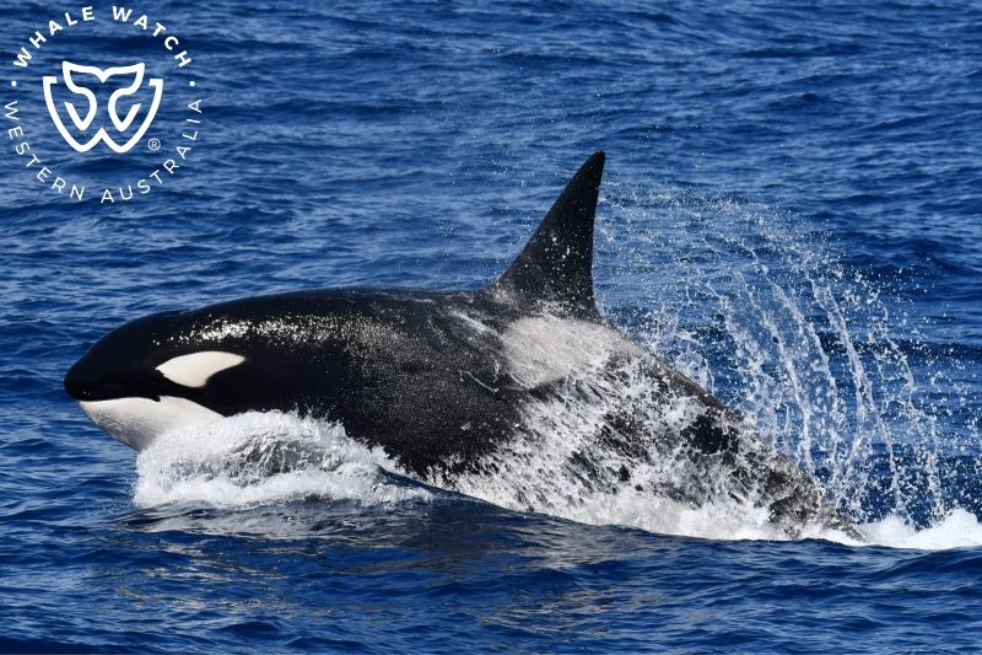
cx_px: 491
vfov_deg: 5.1
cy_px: 328
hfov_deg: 7.6
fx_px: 7363
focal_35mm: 270
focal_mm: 180
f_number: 8
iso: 320
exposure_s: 1/2000
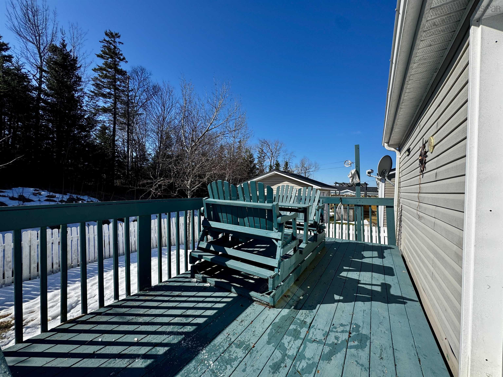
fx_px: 203
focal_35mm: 14
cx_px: 252
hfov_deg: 102.1
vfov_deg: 85.7
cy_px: 188
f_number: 2.2
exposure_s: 1/1536
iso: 50
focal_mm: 2.22
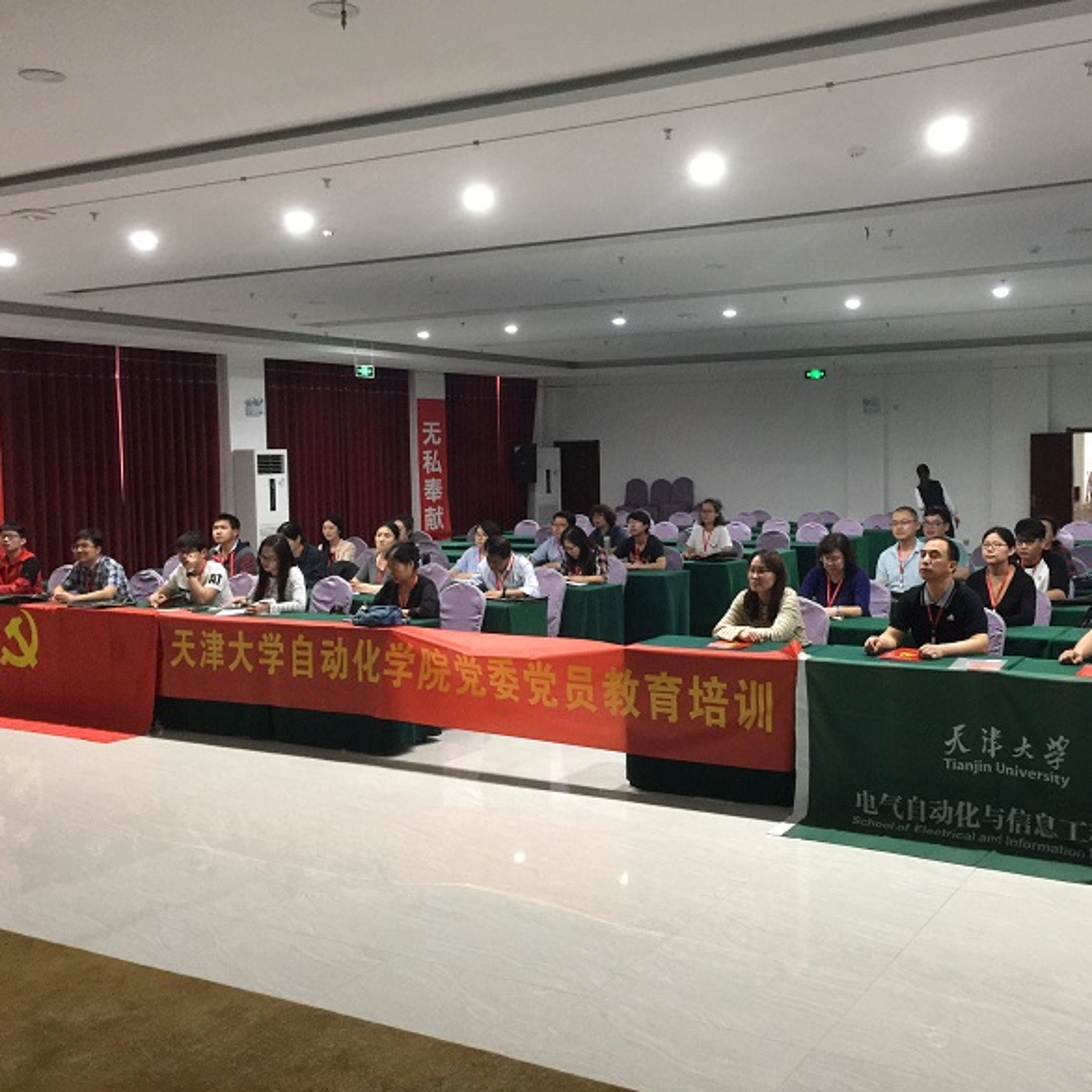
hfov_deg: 46.9
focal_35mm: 35
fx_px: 1249
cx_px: 667
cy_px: 535
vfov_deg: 47.2
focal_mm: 4.15
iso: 125
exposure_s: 1/10
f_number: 2.2
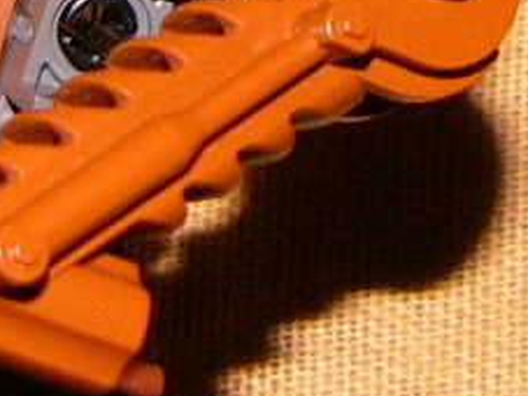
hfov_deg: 5.7
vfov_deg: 4.2
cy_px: -464
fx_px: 5336
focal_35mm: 350
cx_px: 426
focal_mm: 10.3
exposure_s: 1/100
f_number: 2.8
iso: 100
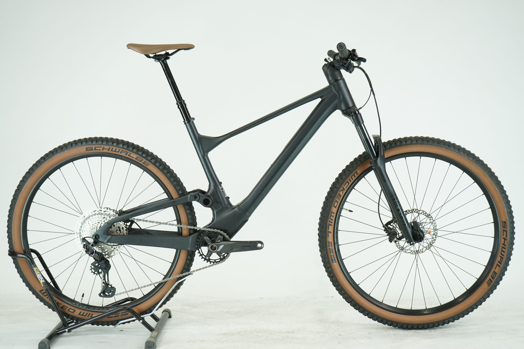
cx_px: 262
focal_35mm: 55
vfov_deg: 24.6
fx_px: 800
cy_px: 174
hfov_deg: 36.2
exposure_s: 1/200
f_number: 5.6
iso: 1600
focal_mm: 55
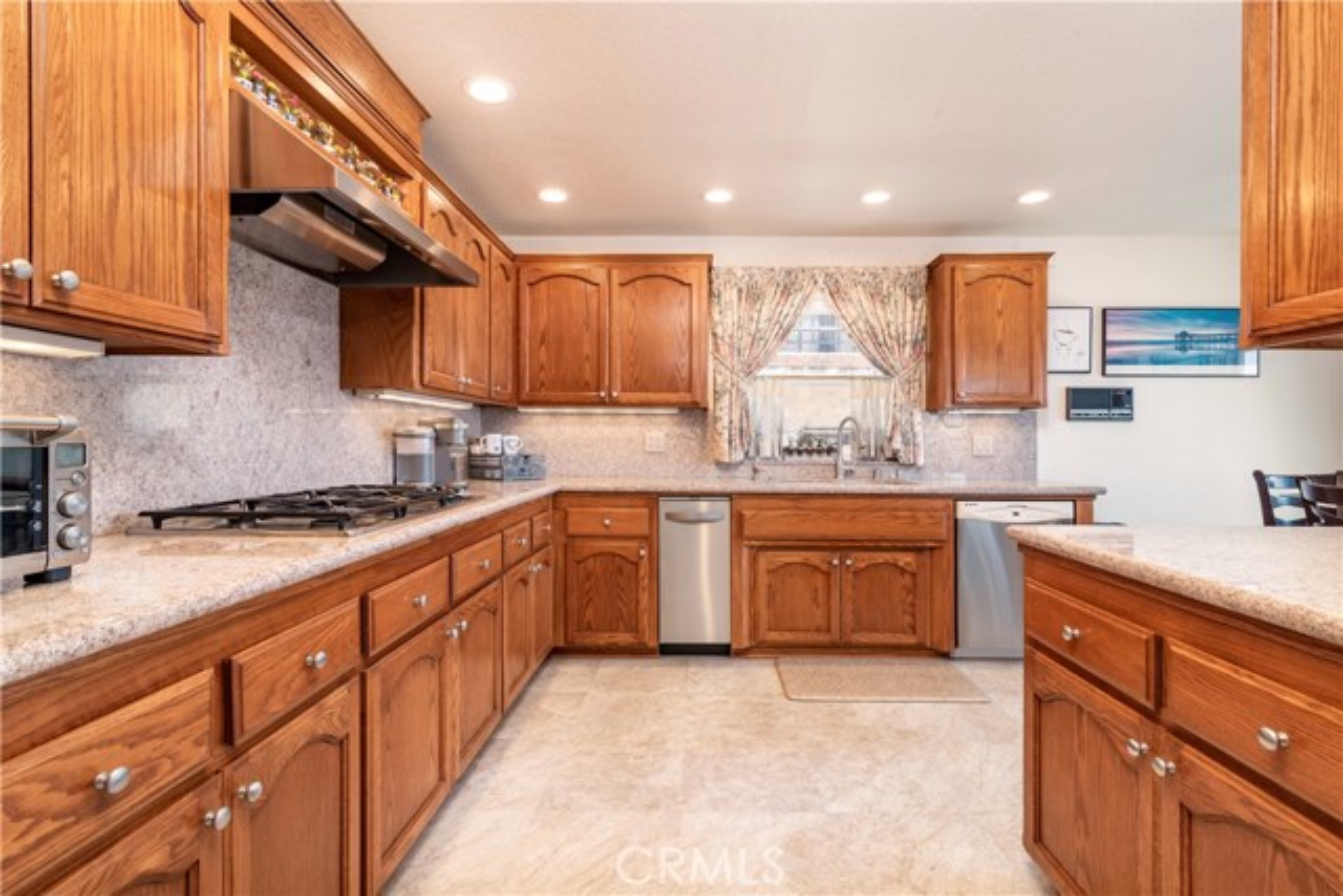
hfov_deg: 96.7
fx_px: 597
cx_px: 672
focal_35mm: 16
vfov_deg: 73.8
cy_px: 448
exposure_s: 1/100
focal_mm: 16
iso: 250
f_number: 10
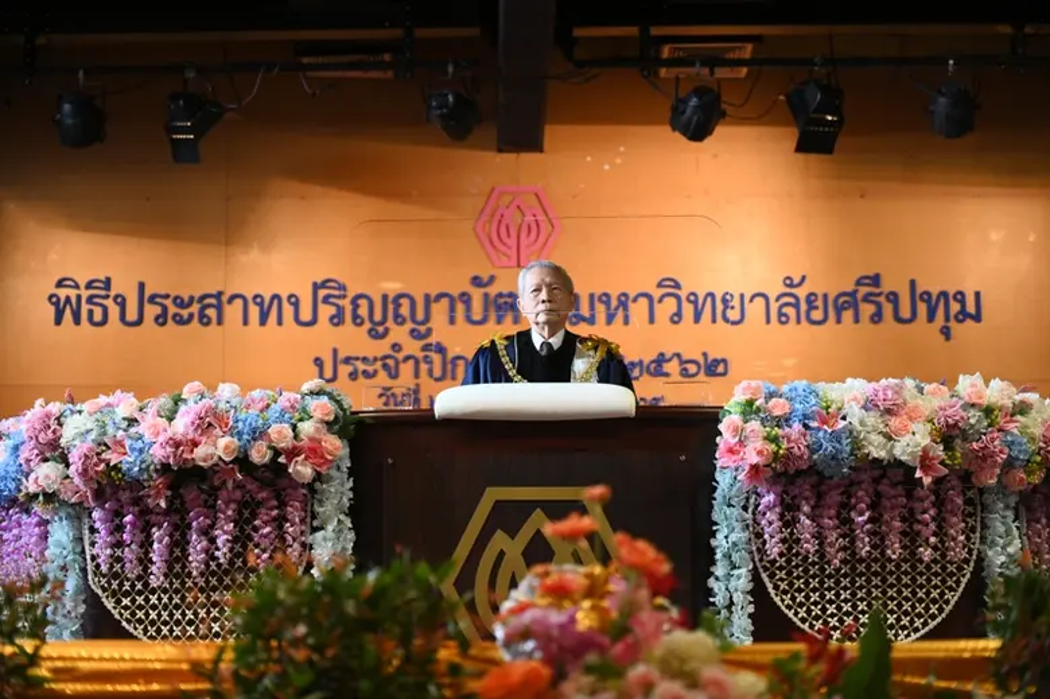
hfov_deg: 28.9
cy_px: 350
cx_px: 525
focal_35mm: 70
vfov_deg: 19.4
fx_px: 2040
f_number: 2.8
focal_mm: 70
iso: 2500
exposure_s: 1/640
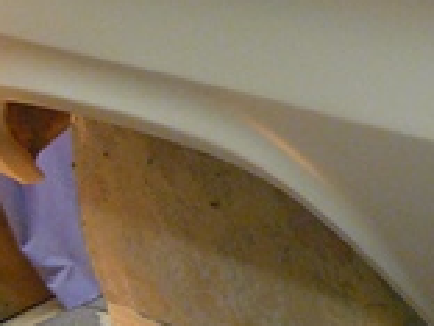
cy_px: -17
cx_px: 323
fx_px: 2219
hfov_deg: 11.1
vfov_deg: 8.3
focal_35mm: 177
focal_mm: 6
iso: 200
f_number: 2.8
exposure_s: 1/5
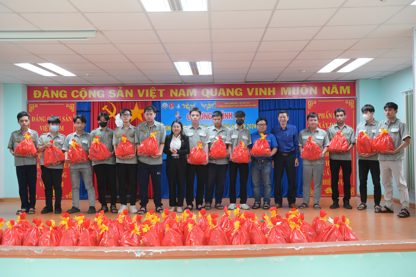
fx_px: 439
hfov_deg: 50.7
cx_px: 208
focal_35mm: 38
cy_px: 138
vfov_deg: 35.0
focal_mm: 38
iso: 2000
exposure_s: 1/200
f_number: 4
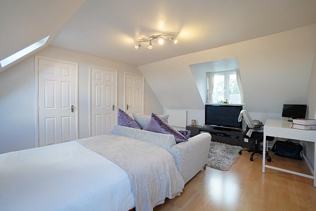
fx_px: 132
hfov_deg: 100.4
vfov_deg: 77.3
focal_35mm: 15
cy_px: 106
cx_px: 158
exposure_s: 1/160
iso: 800
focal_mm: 10
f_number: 4
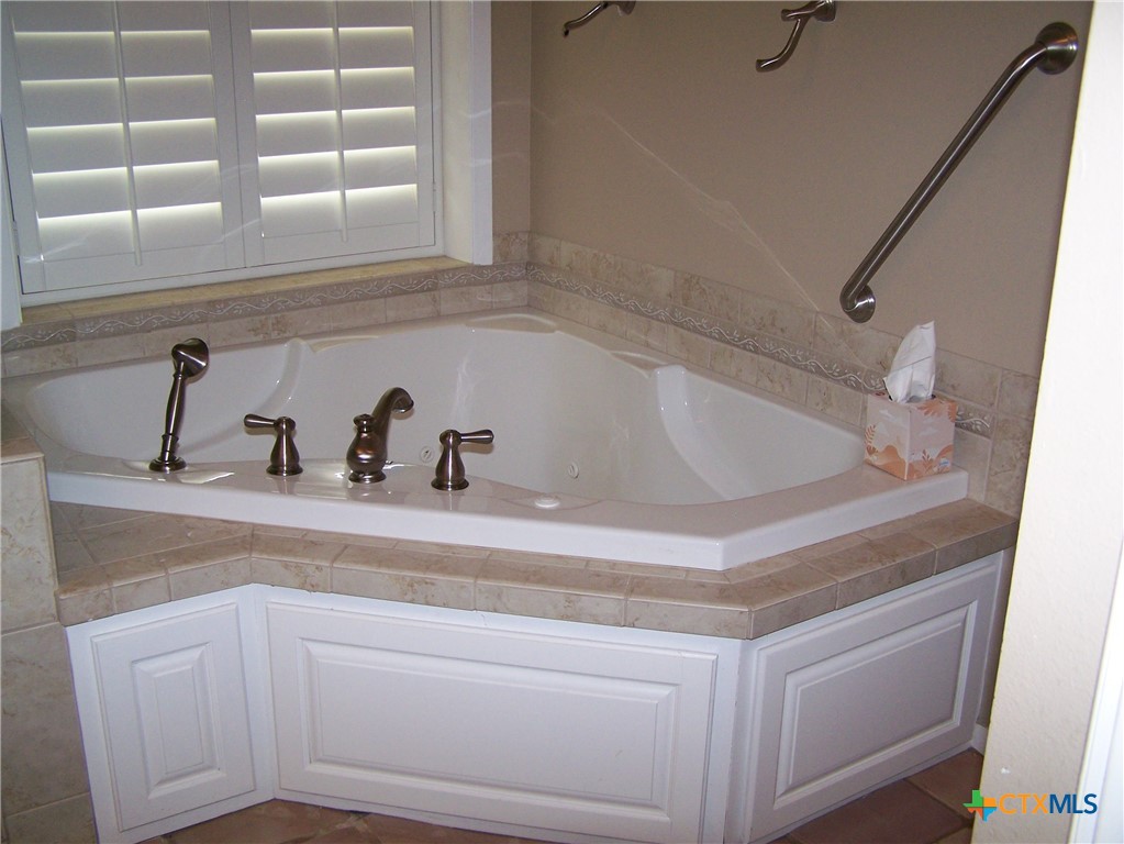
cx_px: 562
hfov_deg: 49.0
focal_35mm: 38
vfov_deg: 37.7
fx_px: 1234
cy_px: 422
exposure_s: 1/60
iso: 160
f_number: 2.8
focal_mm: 6.3
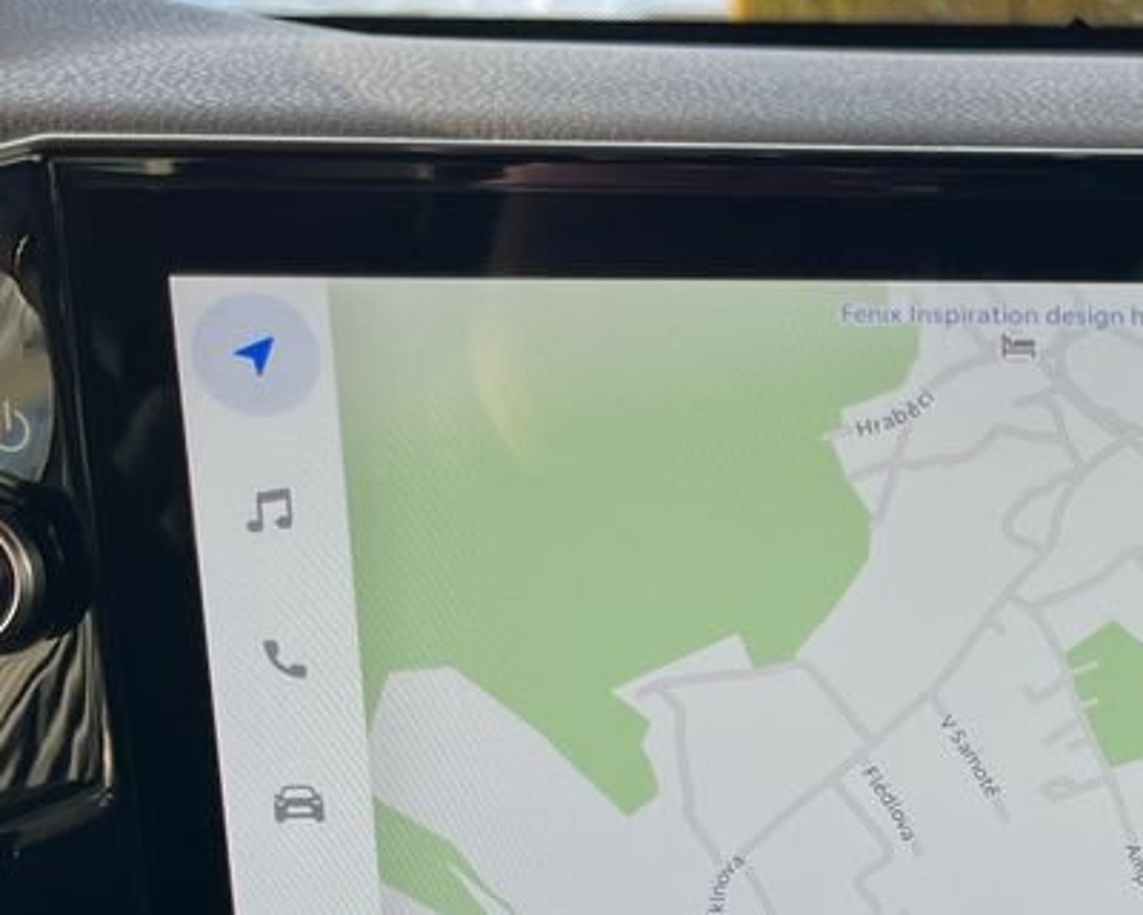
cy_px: 783
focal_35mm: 65
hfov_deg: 26.8
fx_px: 2199
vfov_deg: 23.0
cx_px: 1257
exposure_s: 1/159
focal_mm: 5.1
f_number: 1.6
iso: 40
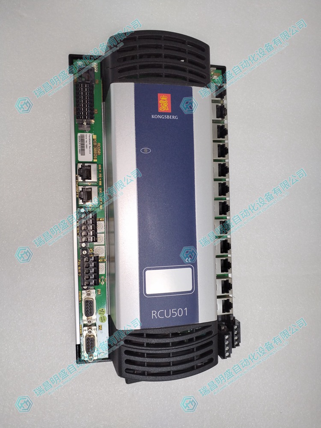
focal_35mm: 26
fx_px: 321
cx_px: 160
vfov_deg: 67.3
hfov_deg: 53.1
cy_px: 214
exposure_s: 1/33.3
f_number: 1.8
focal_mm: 4.75
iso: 200
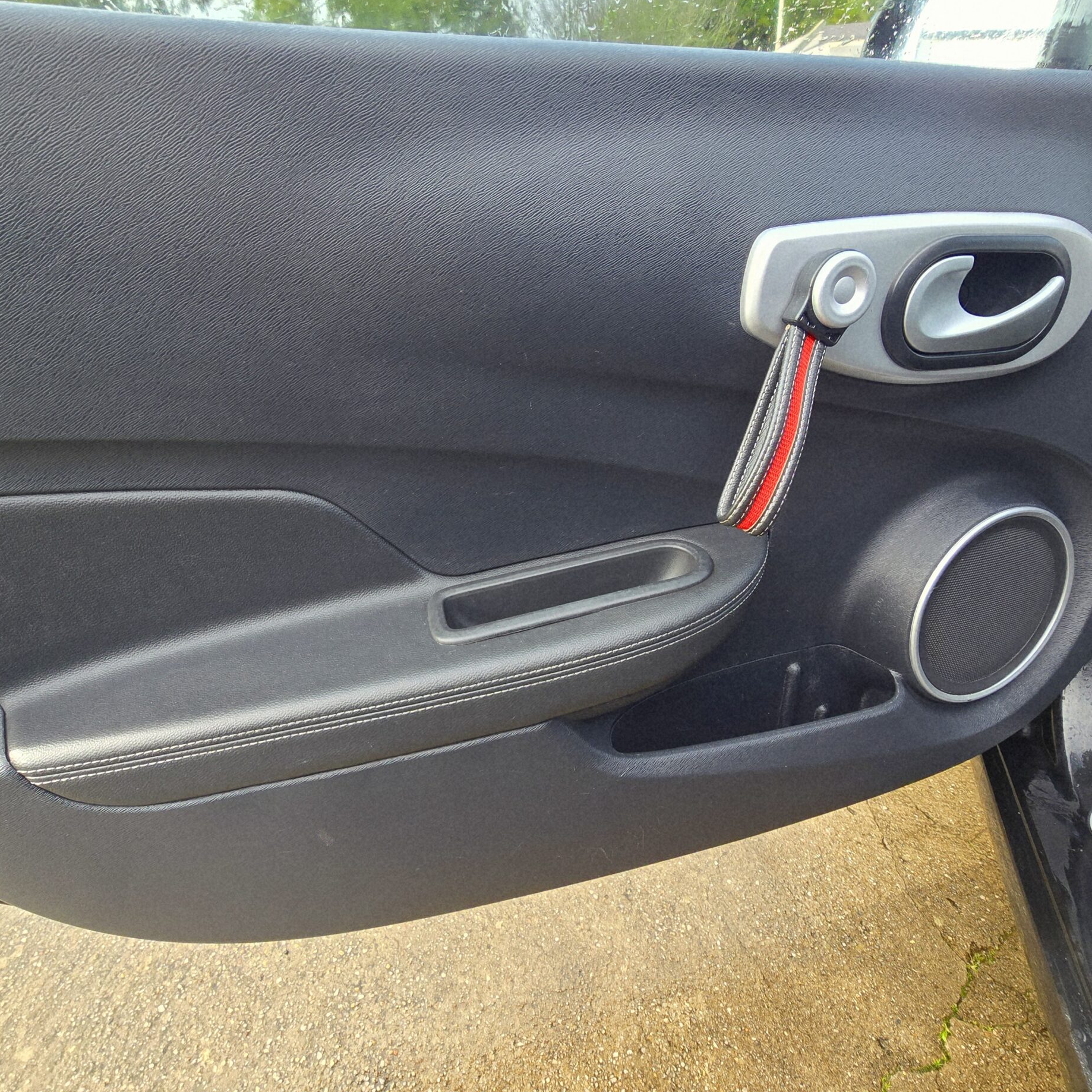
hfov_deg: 87.4
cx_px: 531
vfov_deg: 87.4
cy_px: 558
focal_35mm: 16
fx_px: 571
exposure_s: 1/173
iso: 50
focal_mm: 2.2
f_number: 2.2
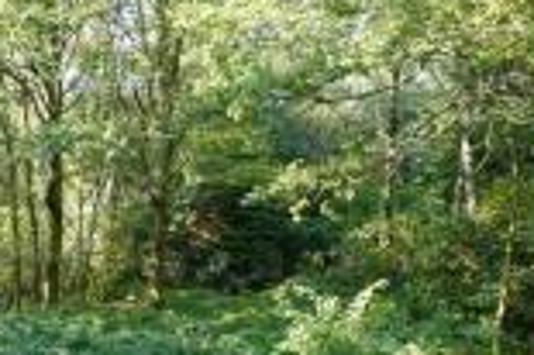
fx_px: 682
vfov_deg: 29.2
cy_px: 195
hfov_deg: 35.1
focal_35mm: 46
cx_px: -86
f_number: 4
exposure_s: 1/60
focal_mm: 15
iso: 125
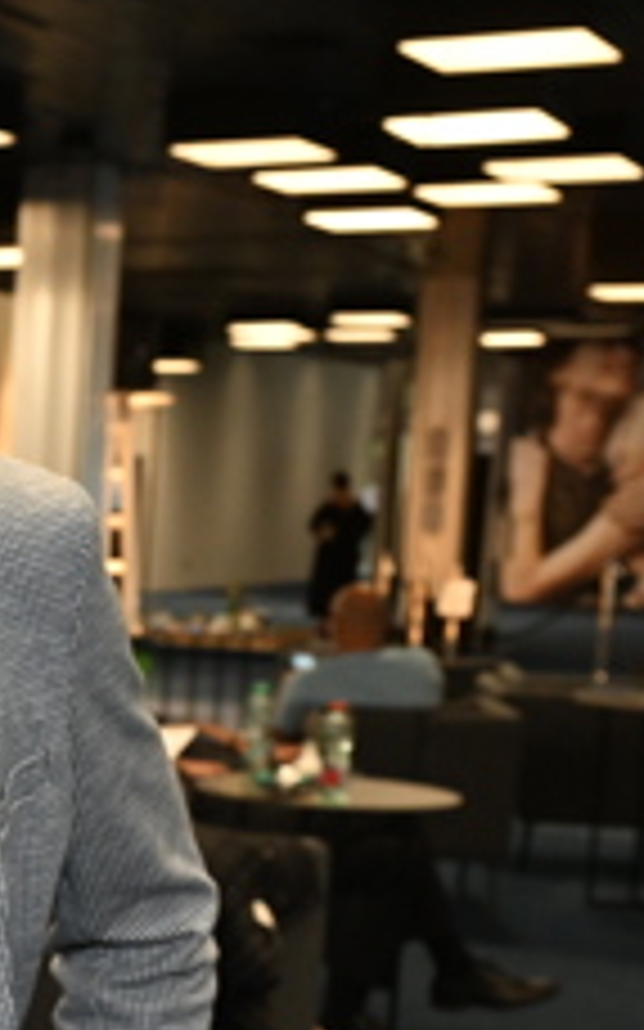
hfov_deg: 13.1
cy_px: 787
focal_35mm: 89
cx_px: -549
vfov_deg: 23.0
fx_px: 2501
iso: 2500
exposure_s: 1/125
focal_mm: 29
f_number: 5
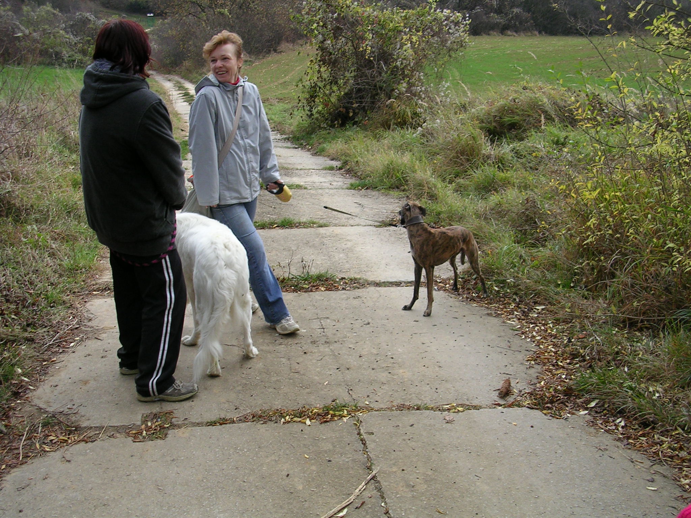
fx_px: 818
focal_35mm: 41
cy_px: 259
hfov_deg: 45.8
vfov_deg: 35.1
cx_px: 346
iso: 50
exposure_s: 1/130
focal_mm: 6.2
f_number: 2.9
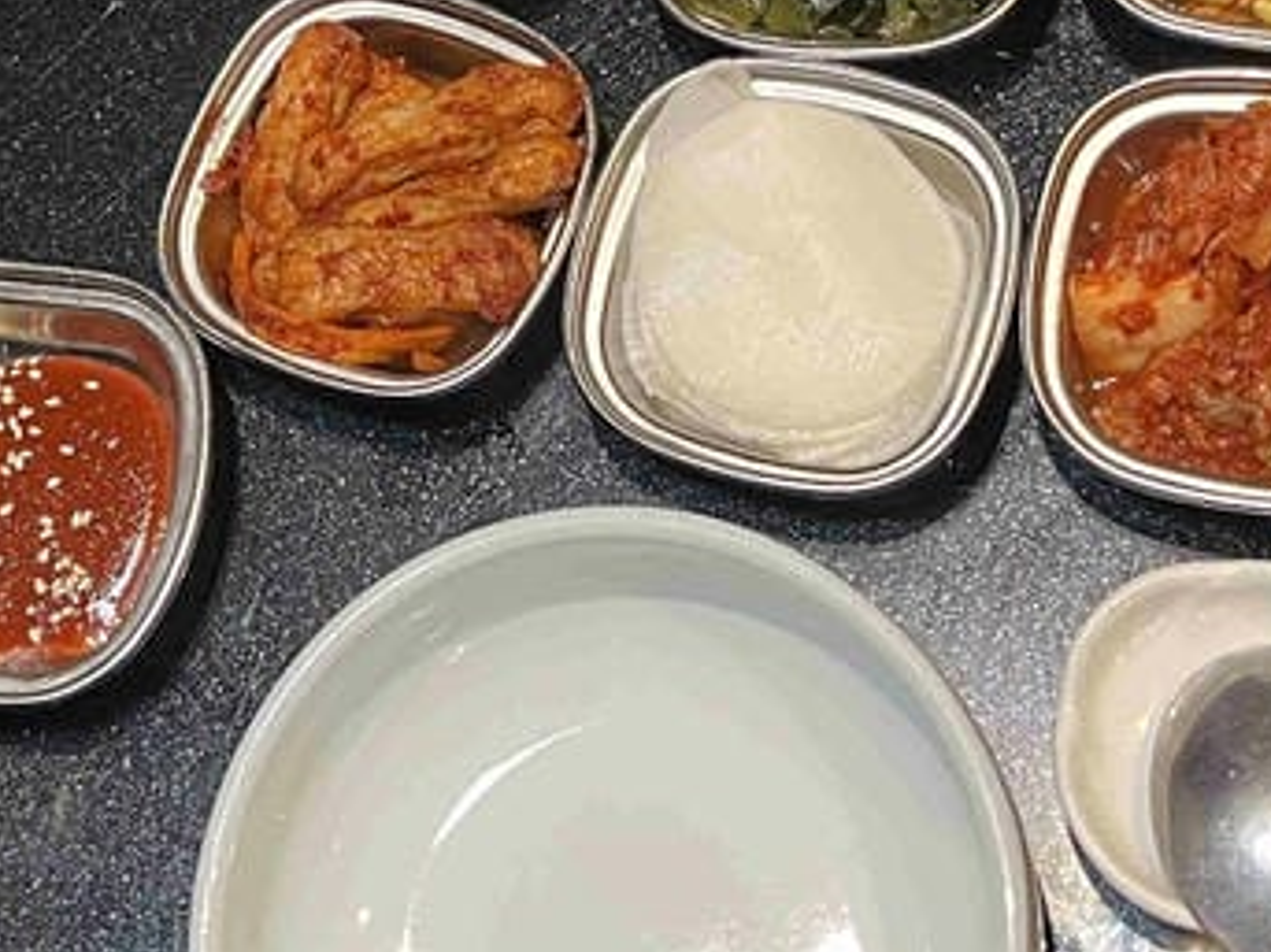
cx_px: 463
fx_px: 3340
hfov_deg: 21.5
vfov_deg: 15.7
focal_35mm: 91
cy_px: -156
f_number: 1.5
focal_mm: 5.7
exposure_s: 1/60
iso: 160
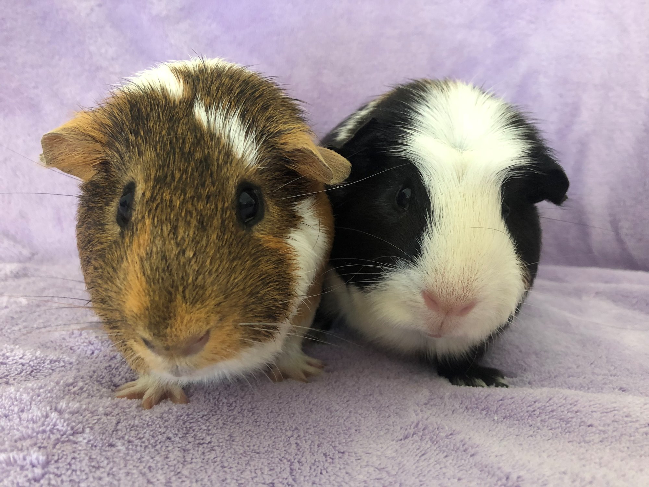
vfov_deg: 49.7
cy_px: 244
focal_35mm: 28
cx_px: 324
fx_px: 525
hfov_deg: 63.4
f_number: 1.8
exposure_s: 1/12
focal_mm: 3.99
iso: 100
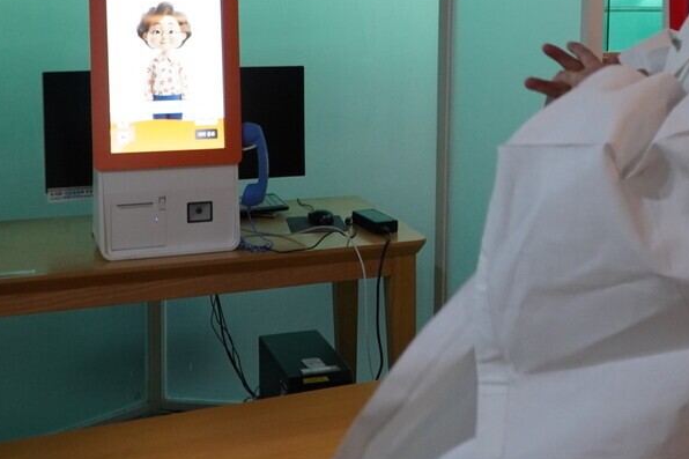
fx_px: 1110
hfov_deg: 34.0
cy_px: 87
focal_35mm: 58
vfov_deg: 23.0
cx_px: 491
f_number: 4.5
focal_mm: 18
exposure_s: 1/40
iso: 800
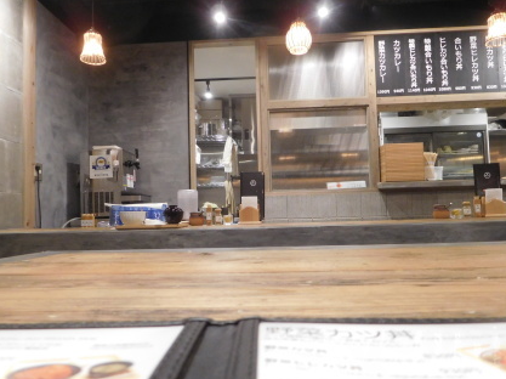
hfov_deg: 65.4
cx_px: 249
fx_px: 394
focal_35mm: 27
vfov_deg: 51.3
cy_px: 193
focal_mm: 4.5
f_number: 3.4
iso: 400
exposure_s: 1/13
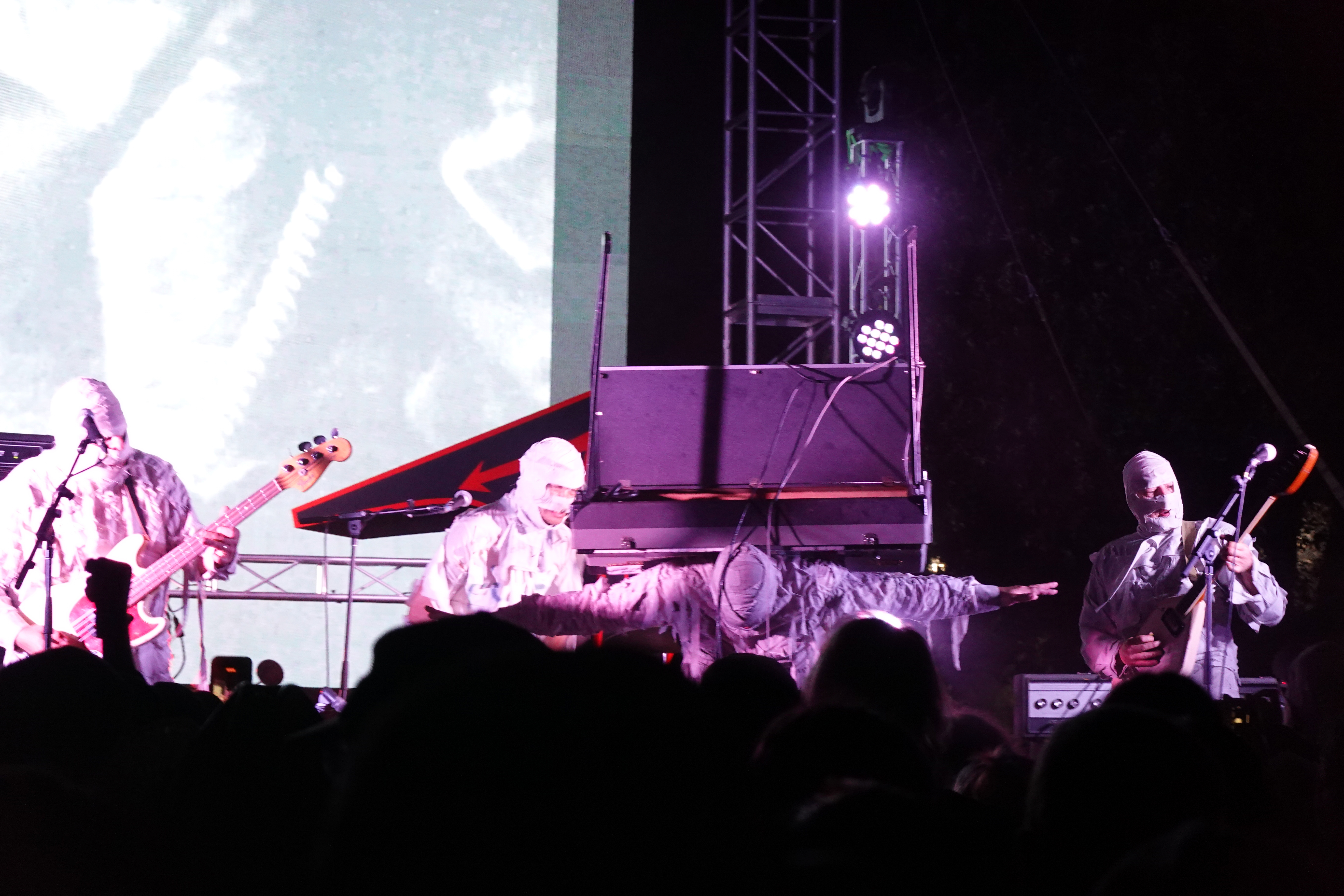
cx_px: 672
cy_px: 448
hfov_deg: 17.8
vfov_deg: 11.9
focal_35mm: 115
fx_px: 4293
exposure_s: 1/60
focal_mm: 41.93
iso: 1000
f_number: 4.5
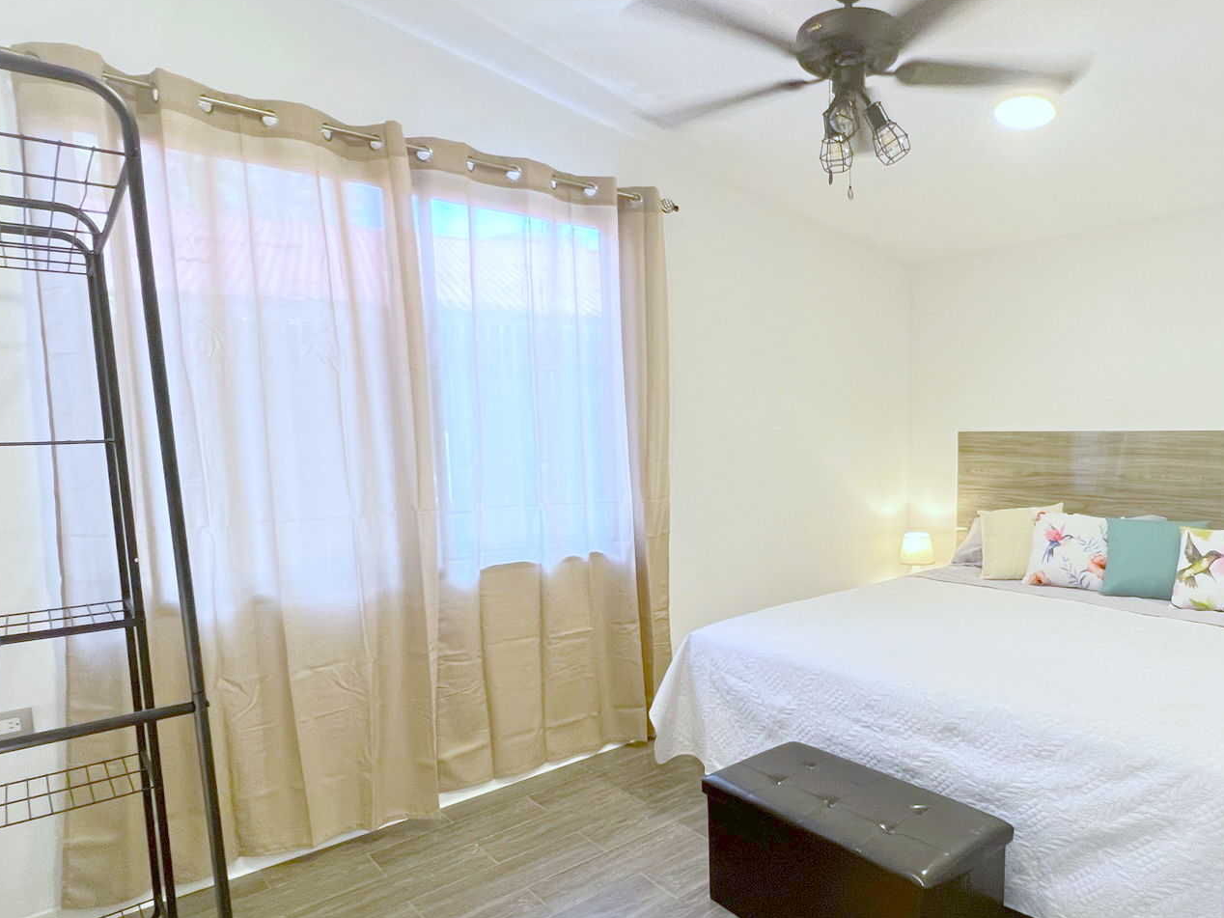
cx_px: 773
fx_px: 743
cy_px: 526
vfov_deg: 63.1
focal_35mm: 21
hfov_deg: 77.4
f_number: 1.8
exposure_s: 1/60
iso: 200
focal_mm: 1.57
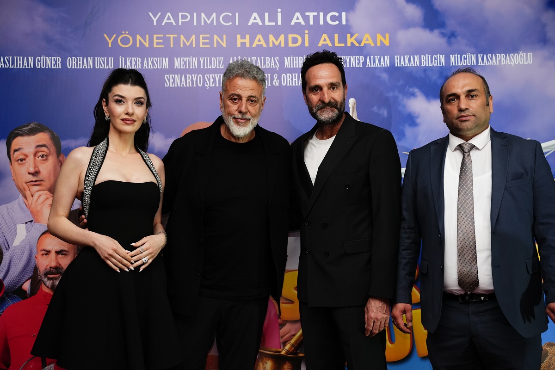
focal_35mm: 46
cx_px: 278
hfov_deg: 43.0
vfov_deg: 29.4
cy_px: 185
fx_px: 704
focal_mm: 45.7
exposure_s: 1/125
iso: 1600
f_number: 3.5
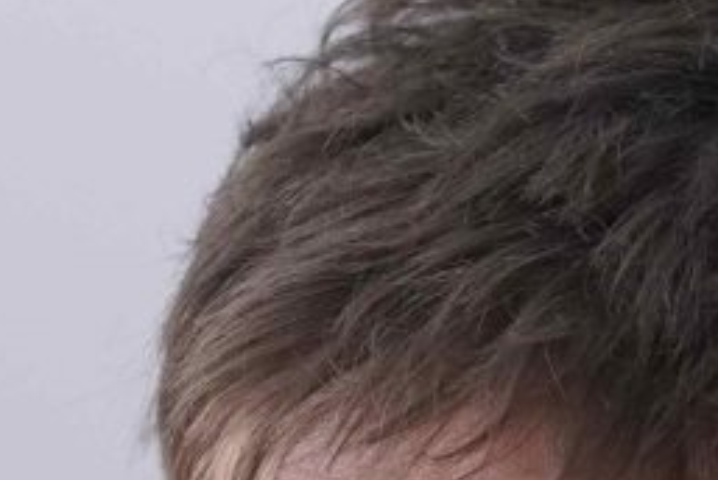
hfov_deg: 2.5
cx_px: 587
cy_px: 903
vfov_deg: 1.7
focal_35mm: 827
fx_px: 16513
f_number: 5.6
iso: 3200
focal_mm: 166
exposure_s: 1/400
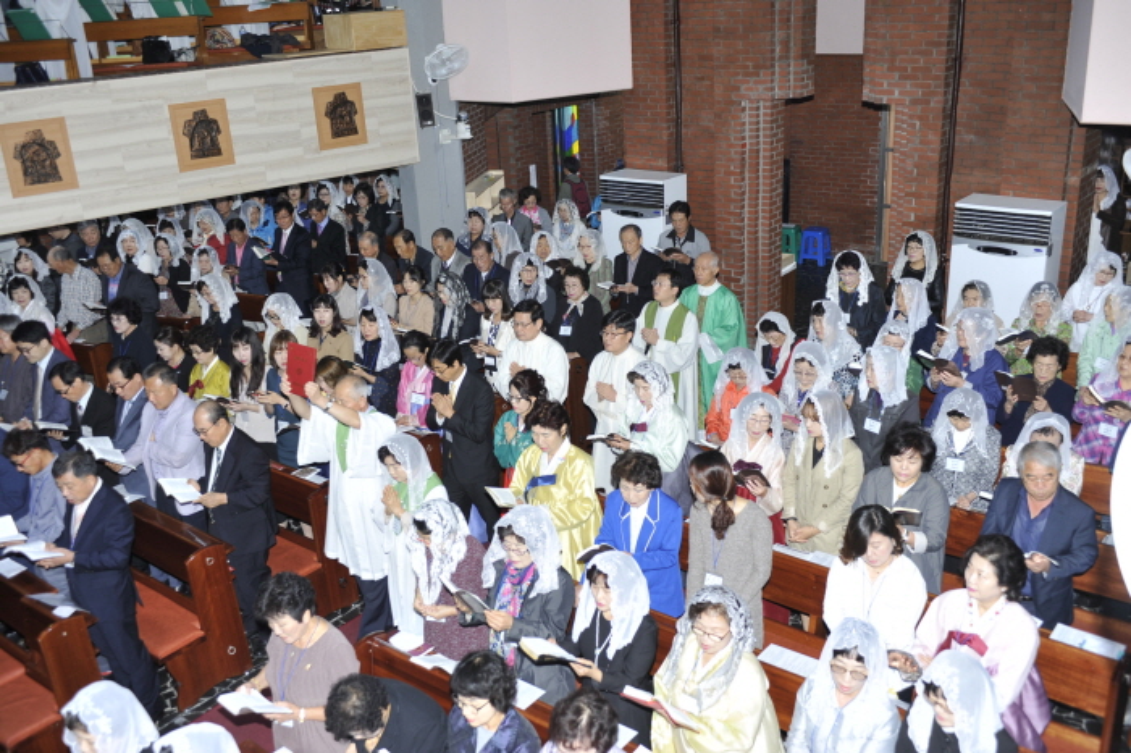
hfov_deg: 54.5
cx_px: 566
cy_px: 376
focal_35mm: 35
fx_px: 1099
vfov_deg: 37.8
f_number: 4
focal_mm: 35
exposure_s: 1/60
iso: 200
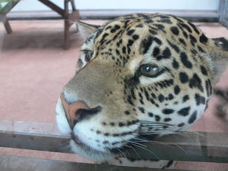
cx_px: 114
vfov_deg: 40.7
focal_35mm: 35
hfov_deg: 52.6
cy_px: 86
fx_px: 231
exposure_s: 1/15
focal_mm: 7.4
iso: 200
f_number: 2.8
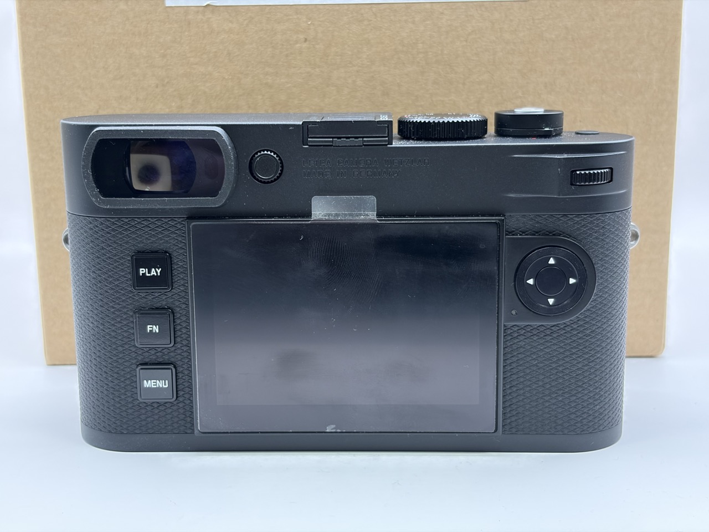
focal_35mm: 52
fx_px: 1065
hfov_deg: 36.8
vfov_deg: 28.0
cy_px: 266
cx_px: 354
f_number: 1.6
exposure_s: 1/100
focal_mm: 5.96
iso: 160
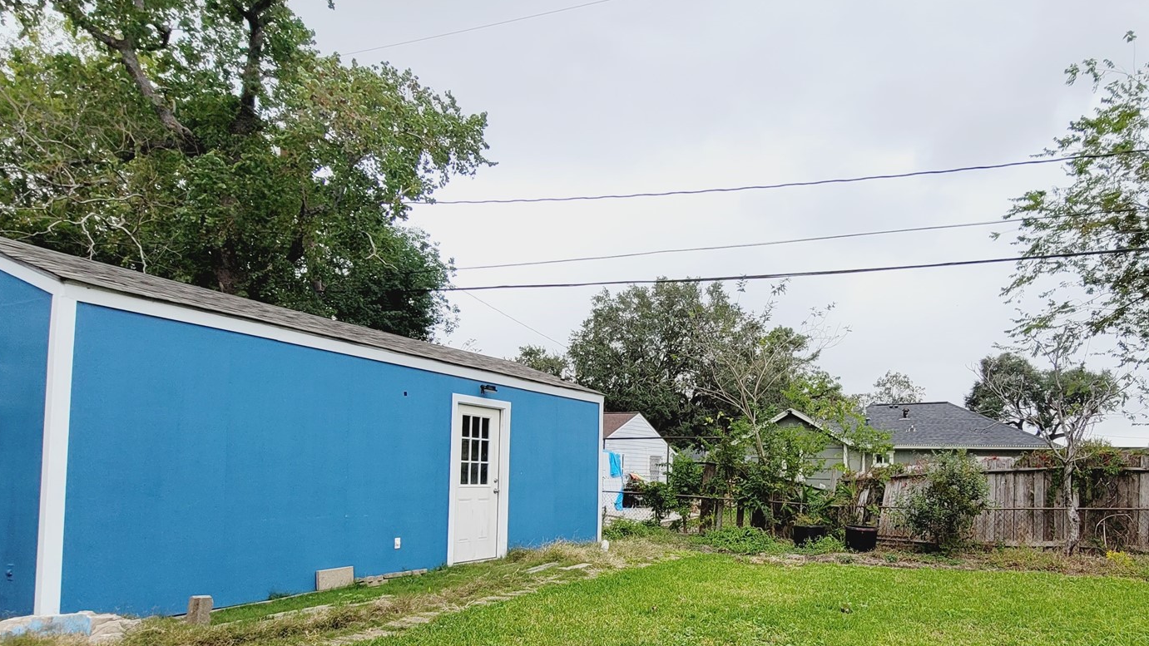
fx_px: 640
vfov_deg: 52.3
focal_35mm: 21
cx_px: 713
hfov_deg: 82.4
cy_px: 446
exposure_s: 1/481
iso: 64
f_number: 2.2
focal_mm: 2.2
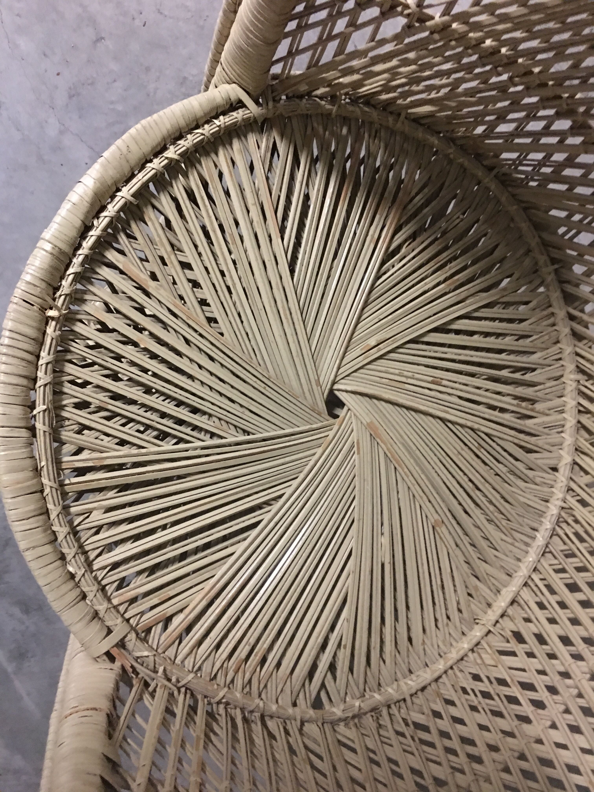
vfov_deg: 61.7
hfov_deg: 48.2
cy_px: 396
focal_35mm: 29
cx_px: 297
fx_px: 664
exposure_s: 1/4
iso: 125
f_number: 2.2
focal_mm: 4.15
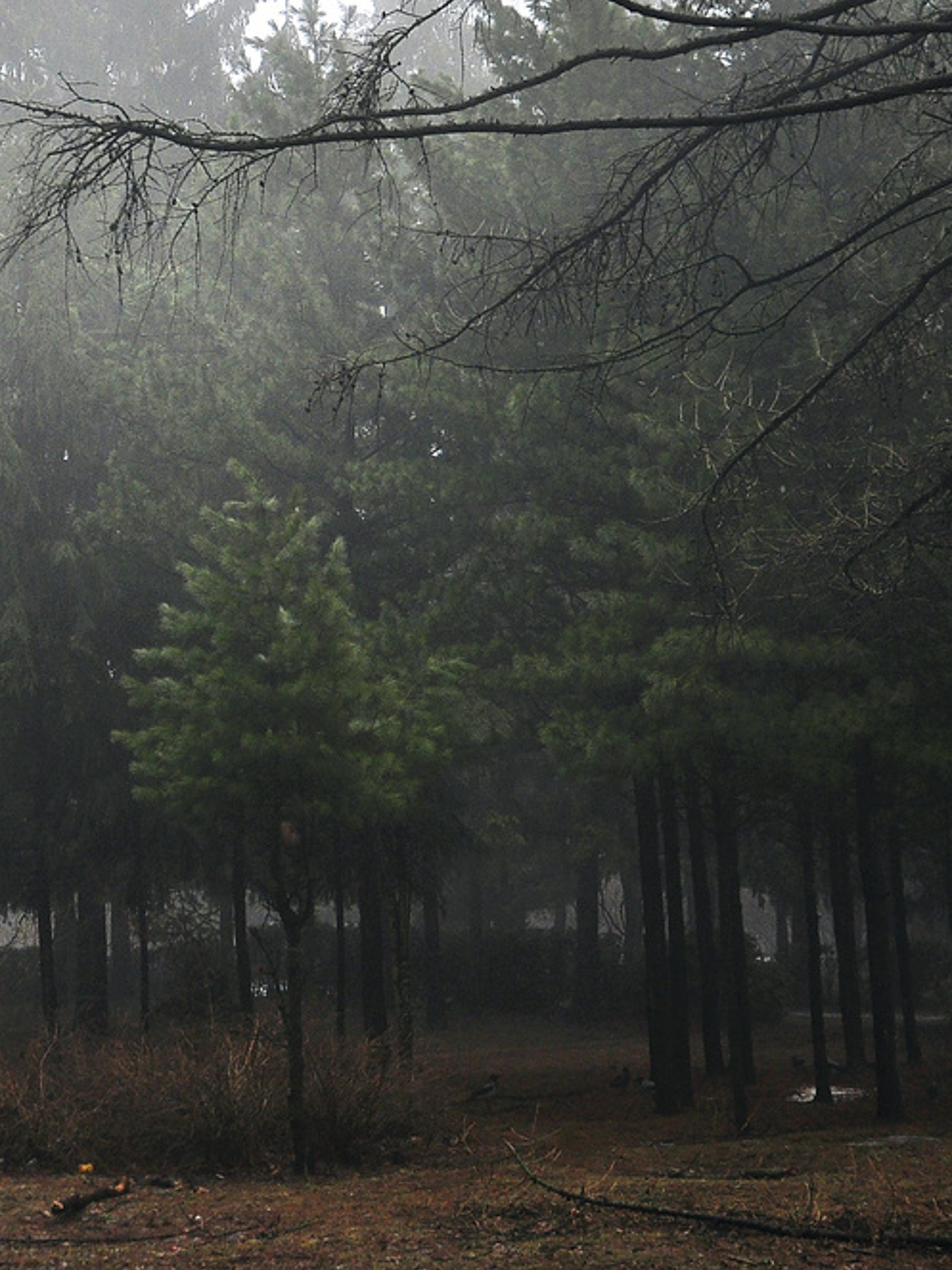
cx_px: 157
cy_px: 519
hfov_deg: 19.9
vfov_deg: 26.6
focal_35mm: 73
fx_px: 2678
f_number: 3.8
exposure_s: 1/250
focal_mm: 24
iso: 320
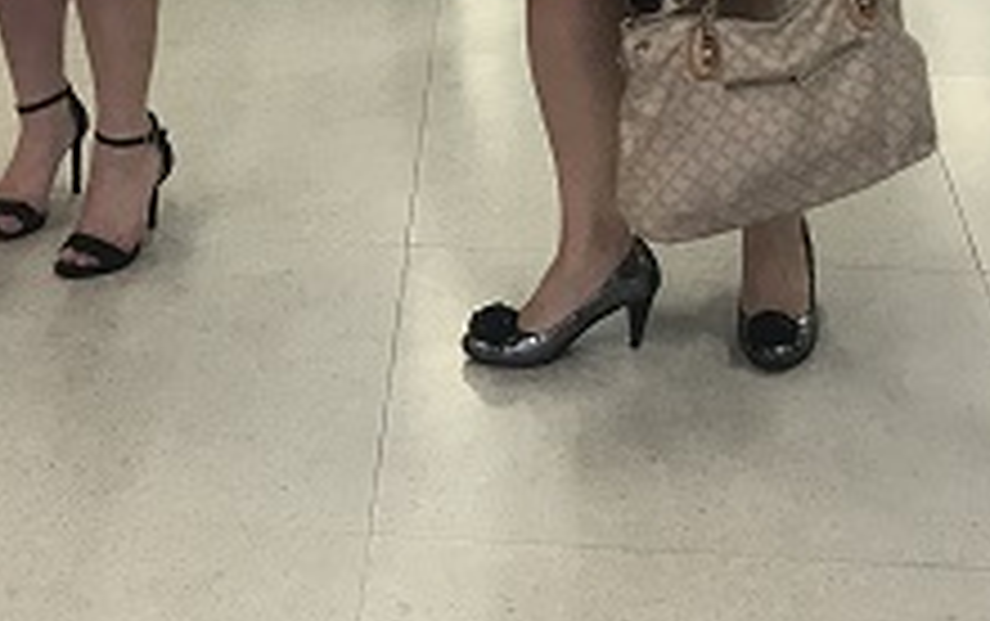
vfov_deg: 12.1
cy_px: -454
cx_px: 189
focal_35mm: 101
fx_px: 2728
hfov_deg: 20.3
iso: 32
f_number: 1.8
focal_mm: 3.99
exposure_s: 1/20
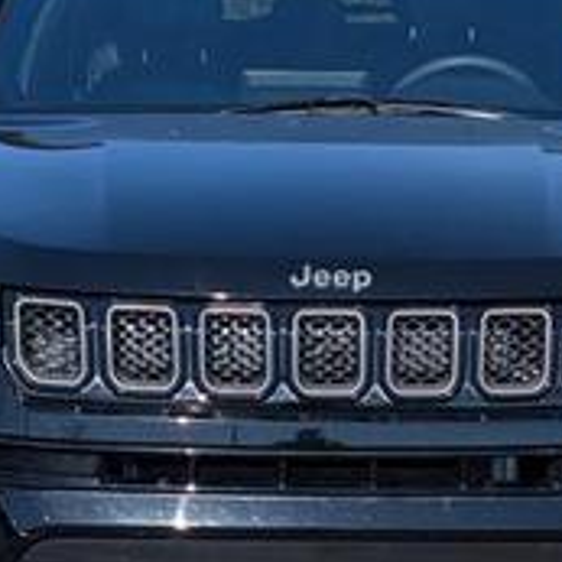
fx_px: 2314
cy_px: 325
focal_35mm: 126
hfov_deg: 13.8
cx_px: 286
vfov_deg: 13.8
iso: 21
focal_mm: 6.9
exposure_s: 1/1250
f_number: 1.68
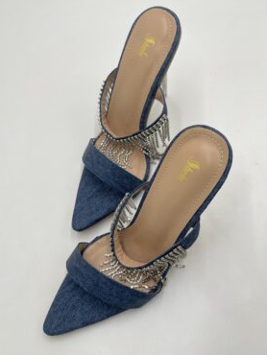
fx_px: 277
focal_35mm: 27
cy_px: 182
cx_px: 132
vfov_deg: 65.3
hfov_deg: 51.4
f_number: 1.6
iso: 50
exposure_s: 1/373
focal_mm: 5.1
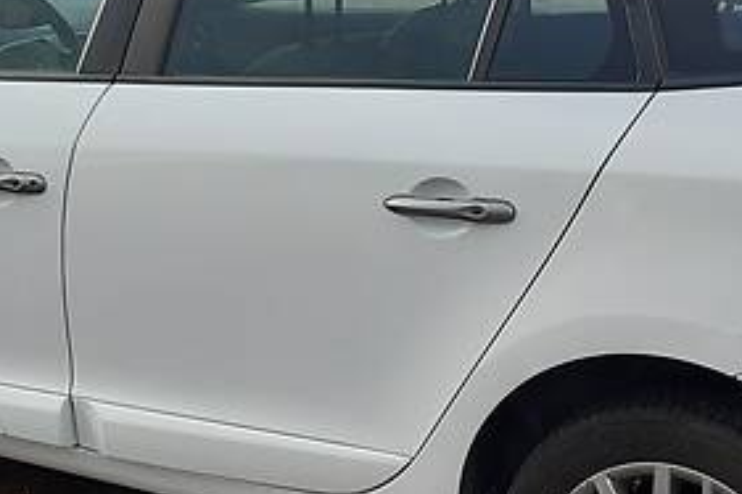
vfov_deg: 17.6
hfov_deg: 26.3
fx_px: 1586
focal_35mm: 77
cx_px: 457
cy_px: 370
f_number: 1.7
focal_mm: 3.9
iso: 40
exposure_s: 1/441
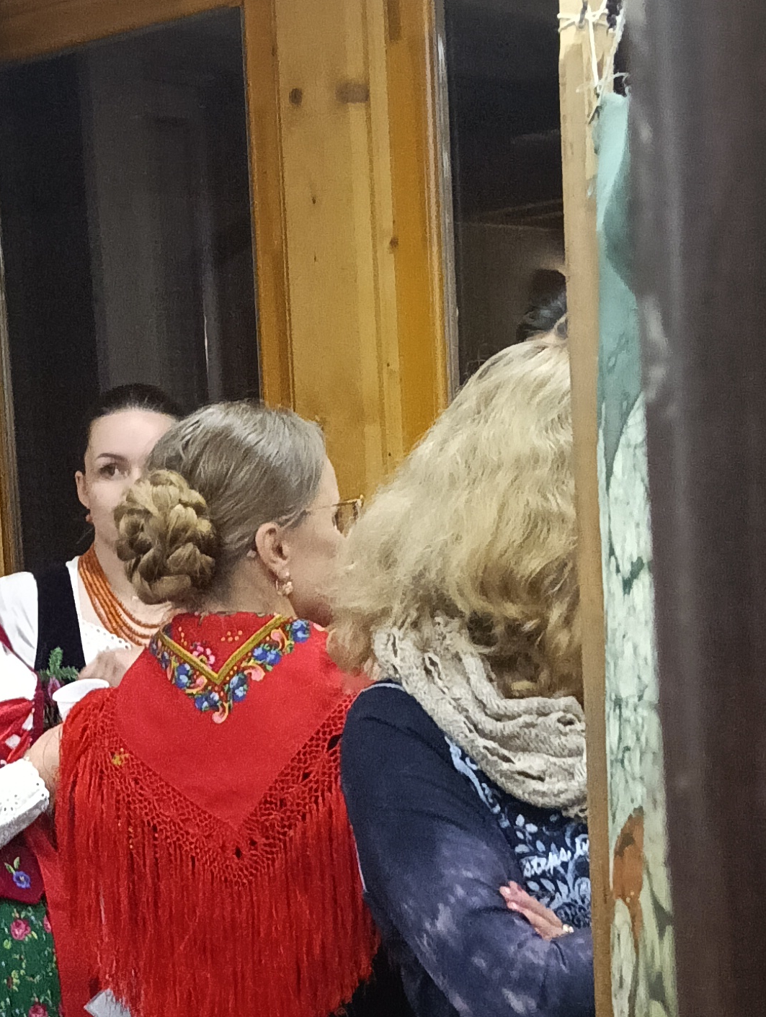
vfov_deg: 24.7
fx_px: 2296
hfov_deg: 18.6
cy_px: 776
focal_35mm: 78
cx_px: 67
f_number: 1.8
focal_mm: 3.98
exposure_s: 1/25
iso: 1000
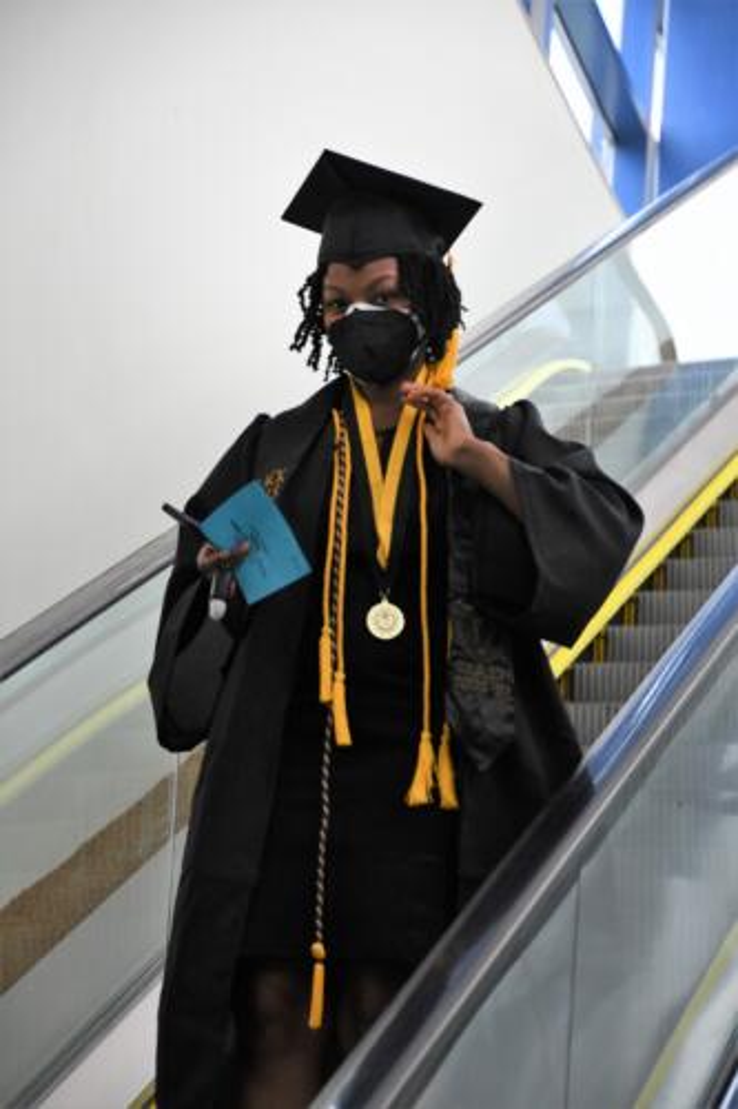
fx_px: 4154
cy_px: 554
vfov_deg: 15.2
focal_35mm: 135
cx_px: 369
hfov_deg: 10.2
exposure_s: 1/250
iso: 2500
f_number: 5.3
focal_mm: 90
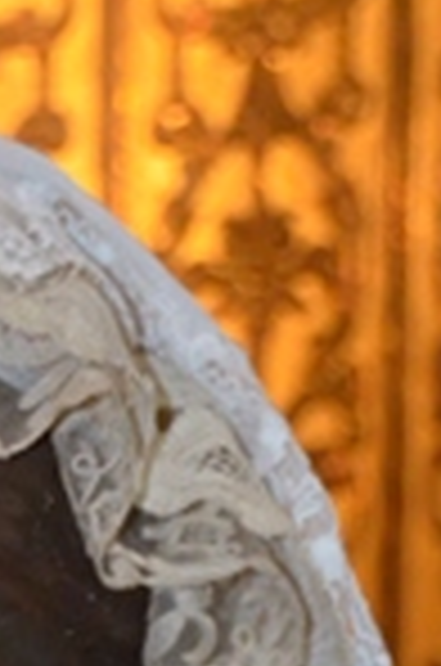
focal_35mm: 208
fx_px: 3840
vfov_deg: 9.2
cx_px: -220
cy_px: 1404
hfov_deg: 6.5
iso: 3200
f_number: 4.5
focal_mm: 32
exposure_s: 1/60
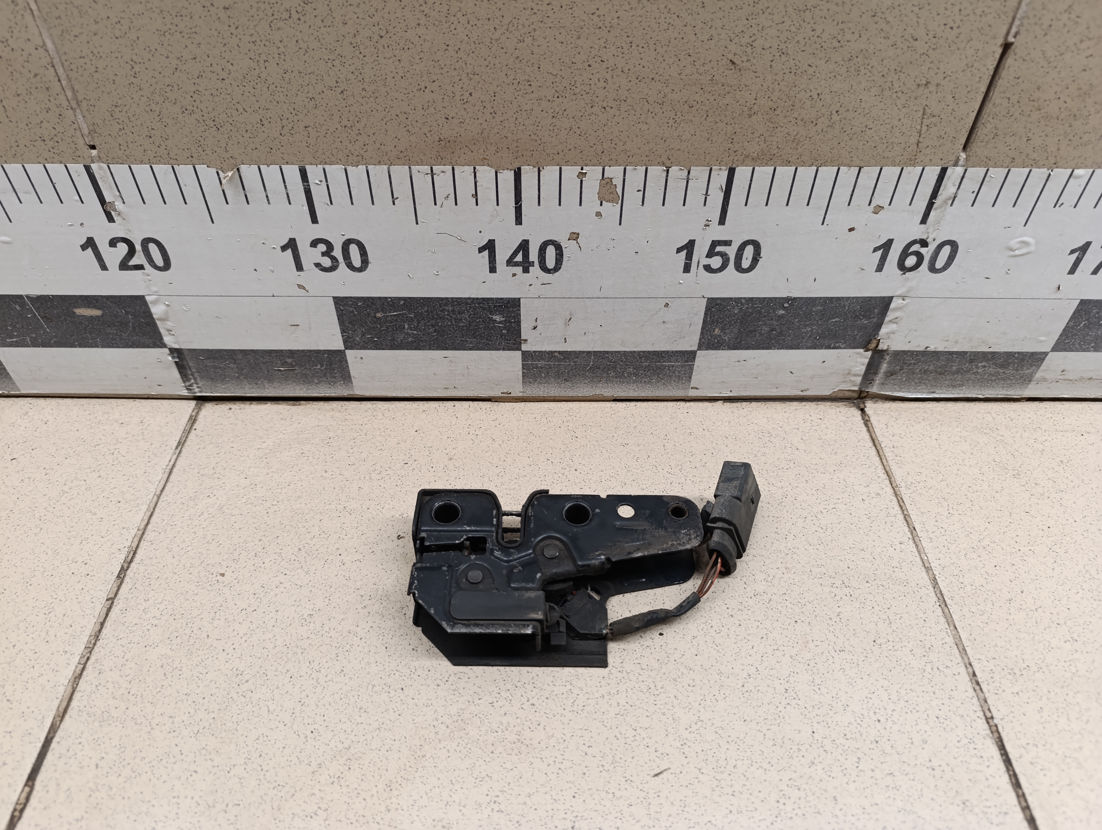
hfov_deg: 73.8
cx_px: 551
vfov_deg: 59.0
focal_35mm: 23
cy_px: 415
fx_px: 733
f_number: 1.6
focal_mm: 6.14
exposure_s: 1/100
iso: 400
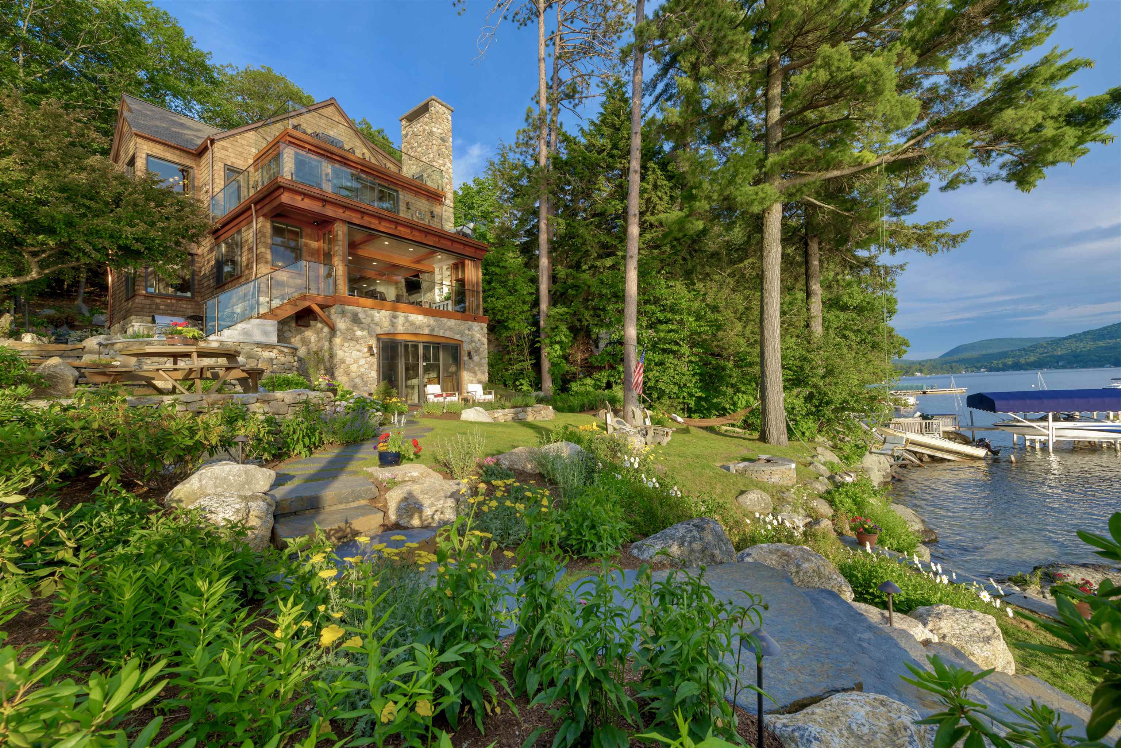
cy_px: 374
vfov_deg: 81.2
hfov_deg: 104.2
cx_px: 560
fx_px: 436
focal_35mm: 14
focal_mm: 14
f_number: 10
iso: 200
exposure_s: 1/160
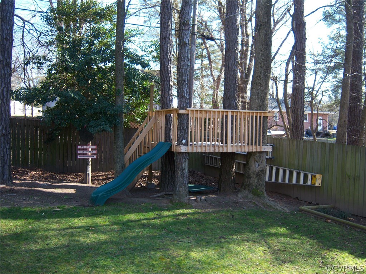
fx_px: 381
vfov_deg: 39.7
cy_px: 137
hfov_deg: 51.4
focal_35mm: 36
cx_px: 183
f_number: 2.8
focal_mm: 7.5
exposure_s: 1/160
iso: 80
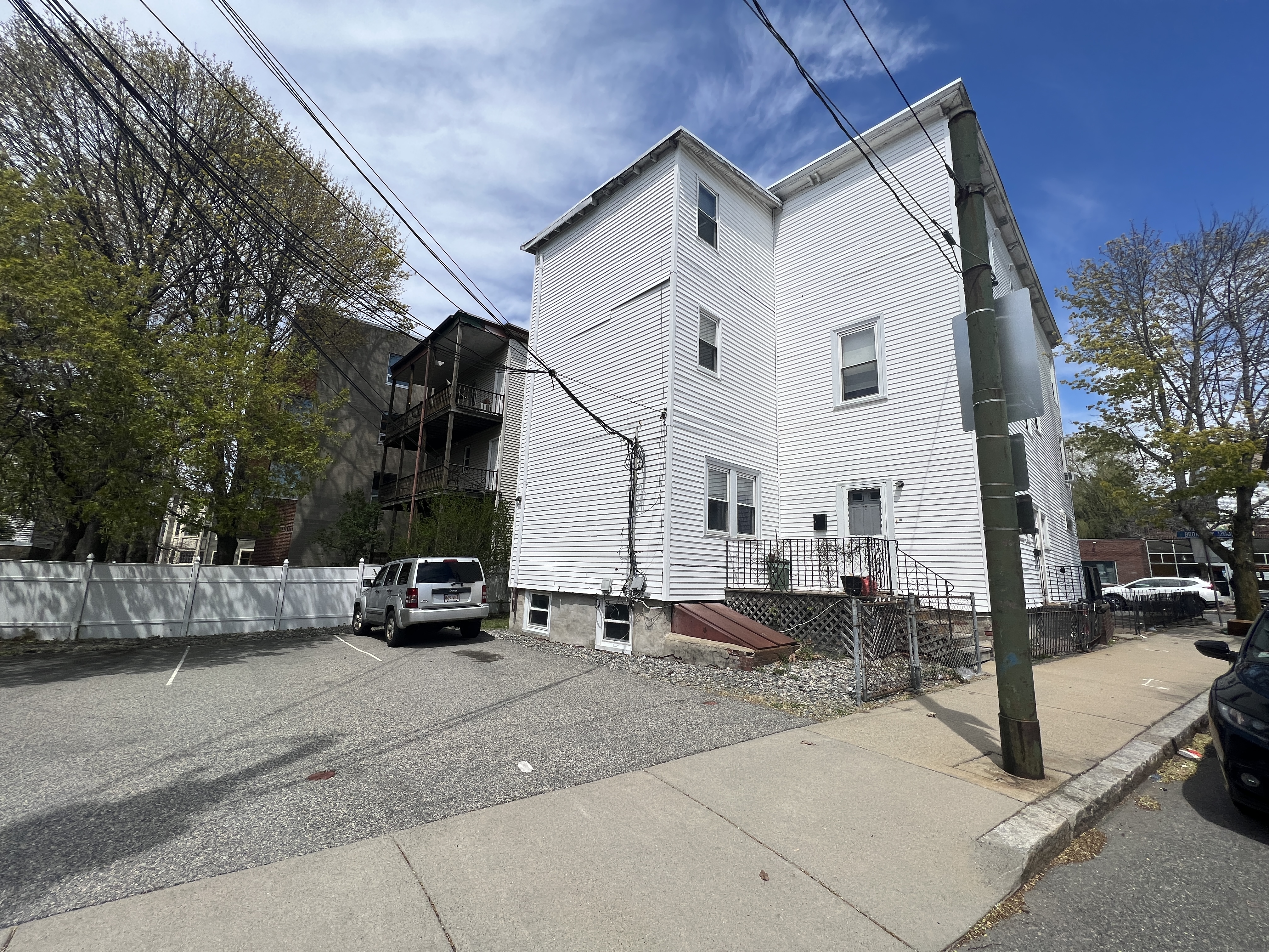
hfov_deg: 106.2
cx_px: 634
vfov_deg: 89.9
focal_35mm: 13
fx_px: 477
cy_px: 476
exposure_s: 1/3125
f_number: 1.8
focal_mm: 1.57
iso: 32
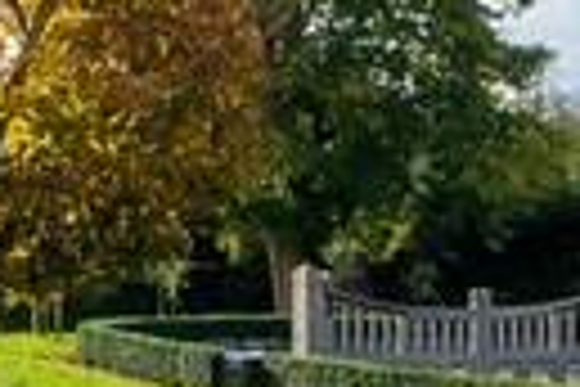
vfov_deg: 11.5
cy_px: 130
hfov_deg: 15.9
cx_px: -279
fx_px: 1917
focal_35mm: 119
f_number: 13
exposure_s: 1/125
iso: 160
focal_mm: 10.1
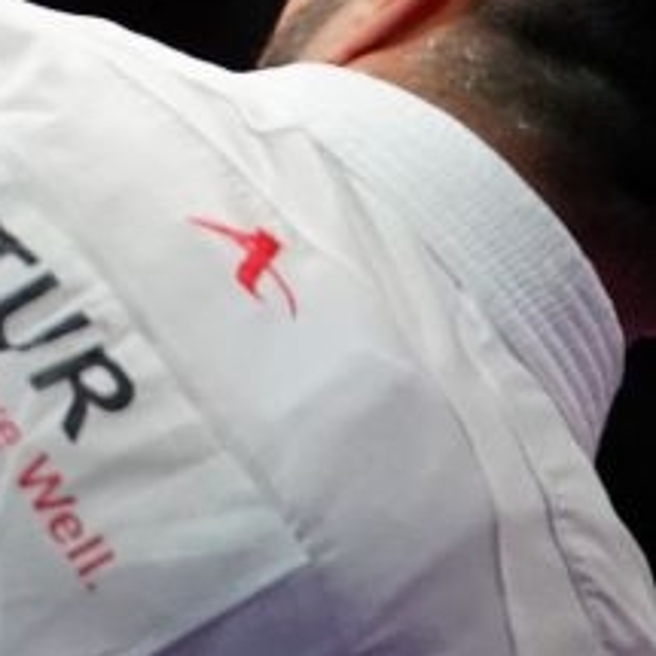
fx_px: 29609
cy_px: 153
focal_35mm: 1381
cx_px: -1959
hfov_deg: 1.3
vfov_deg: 1.3
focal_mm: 194
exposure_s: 1/1000
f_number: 2.8
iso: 3200
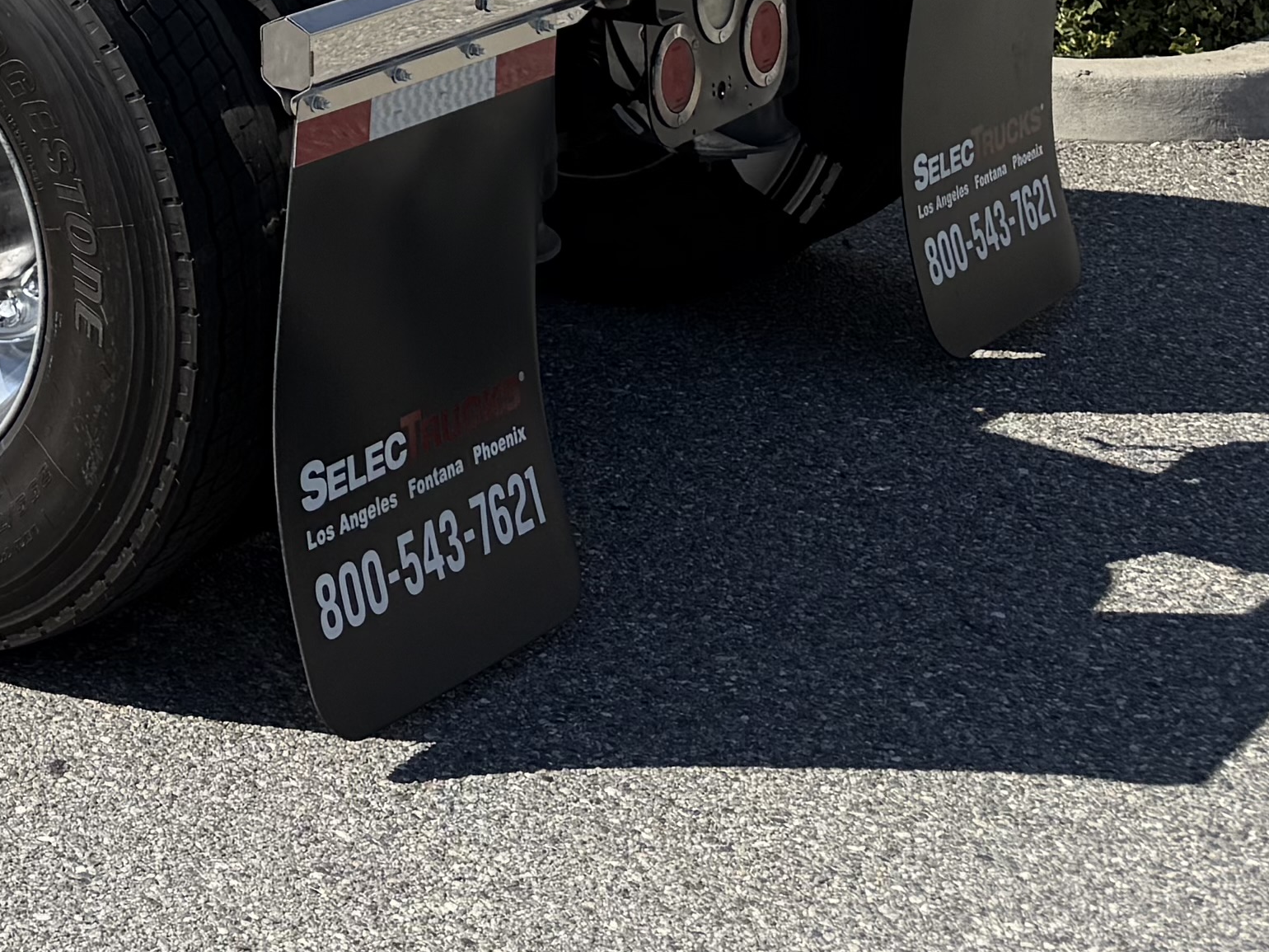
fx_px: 3263
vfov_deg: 15.0
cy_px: -621
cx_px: -461
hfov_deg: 19.9
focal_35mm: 89
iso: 80
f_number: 1.78
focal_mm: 6.76
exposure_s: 1/5319
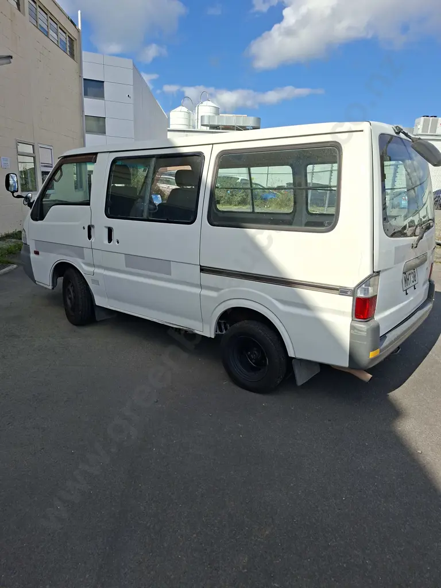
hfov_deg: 58.9
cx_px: 220
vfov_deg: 73.9
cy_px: 294
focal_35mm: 23
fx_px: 391
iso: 50
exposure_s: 1/3247
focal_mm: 5.54
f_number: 1.8
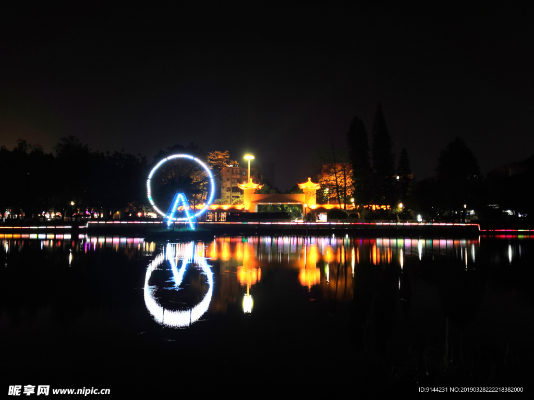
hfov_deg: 58.4
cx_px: 267
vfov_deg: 45.4
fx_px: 478
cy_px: 200
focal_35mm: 31
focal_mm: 3.81
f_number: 2.2
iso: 64
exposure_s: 18.6
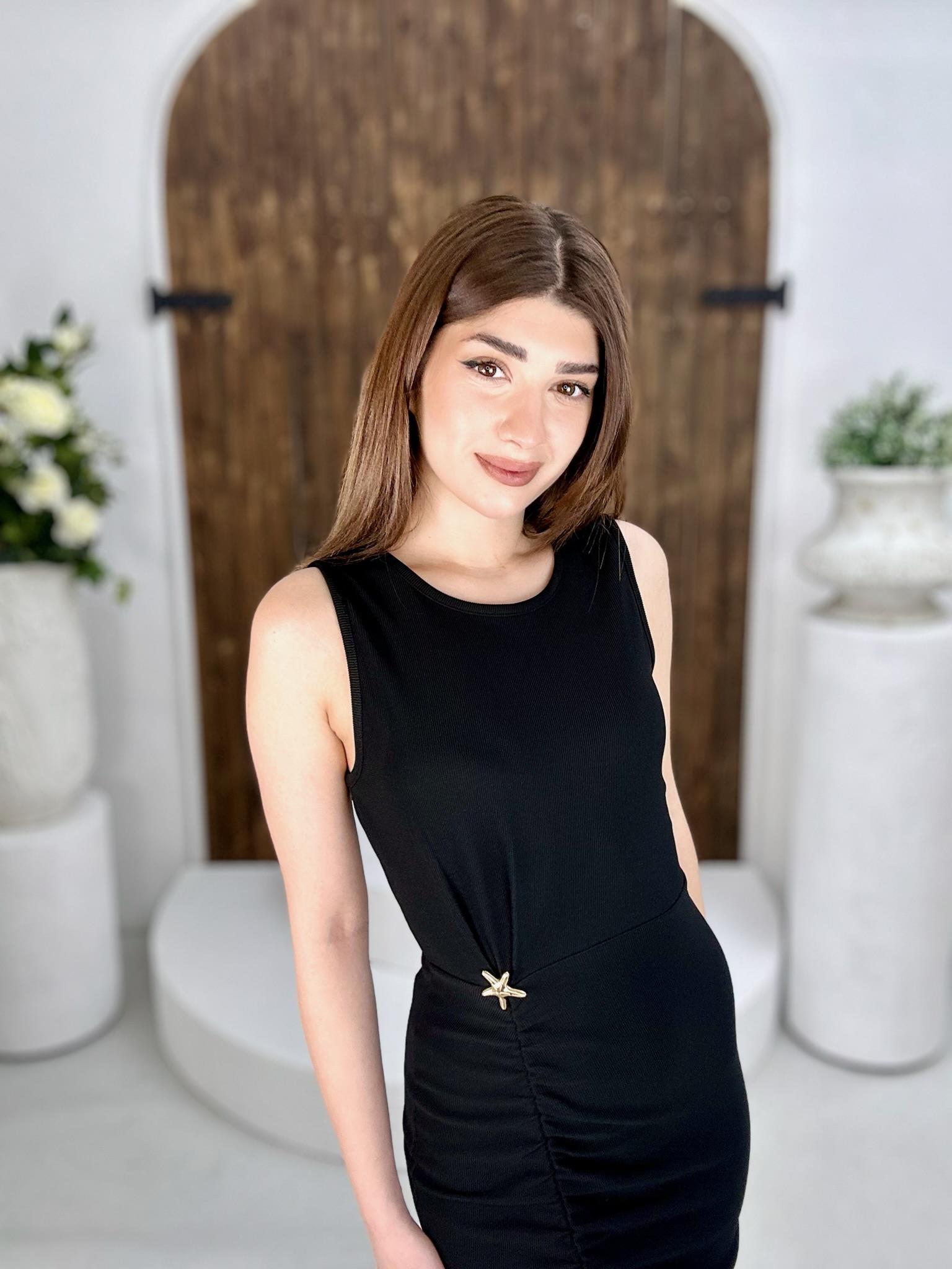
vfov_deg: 60.0
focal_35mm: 30
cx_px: 476
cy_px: 634
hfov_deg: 46.8
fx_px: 1100
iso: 25
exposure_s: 1/100
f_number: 1.9
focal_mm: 2.69
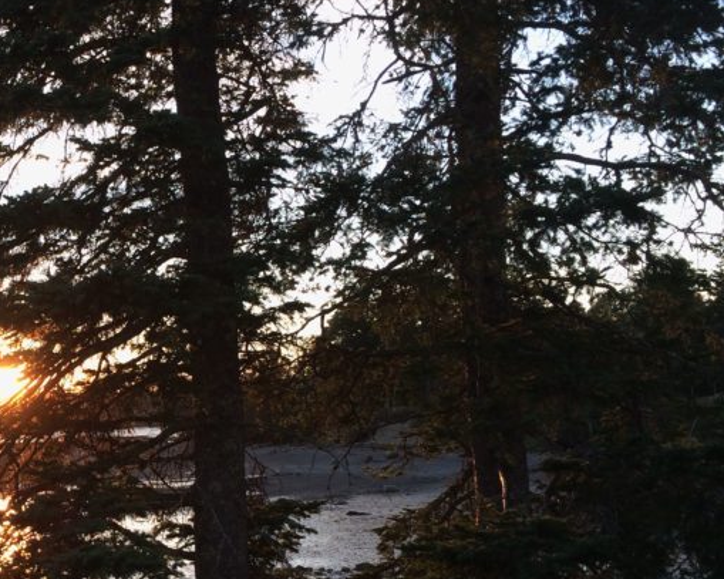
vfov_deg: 26.2
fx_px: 1221
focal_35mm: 57
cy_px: 465
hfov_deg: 30.6
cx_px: -3
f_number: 2.2
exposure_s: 1/183
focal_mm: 4.15
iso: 32
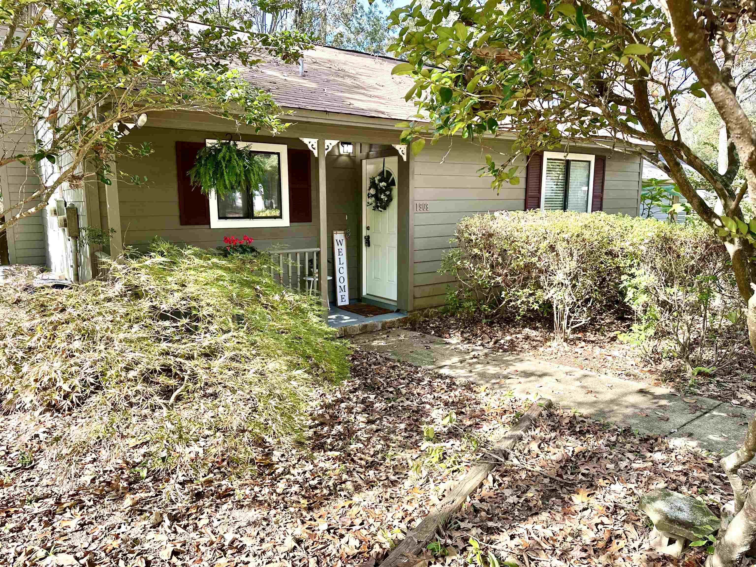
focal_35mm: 24
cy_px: 284
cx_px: 378
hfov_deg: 71.6
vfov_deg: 56.8
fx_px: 524
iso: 80
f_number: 1.78
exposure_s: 1/503
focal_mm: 6.86
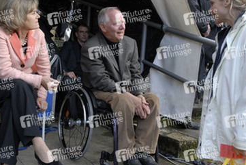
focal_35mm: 41
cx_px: 114
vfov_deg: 32.6
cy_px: 68
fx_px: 280
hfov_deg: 47.4
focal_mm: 22
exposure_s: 1/125
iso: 400
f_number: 5.6
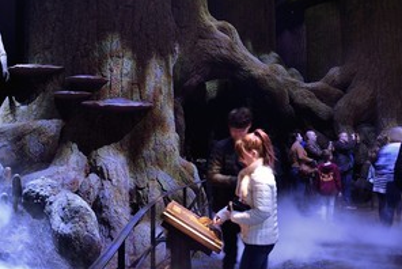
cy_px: 156
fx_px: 380
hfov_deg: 54.2
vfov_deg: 38.9
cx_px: 122
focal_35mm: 34
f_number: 6.3
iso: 1600
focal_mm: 24
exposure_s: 1/5
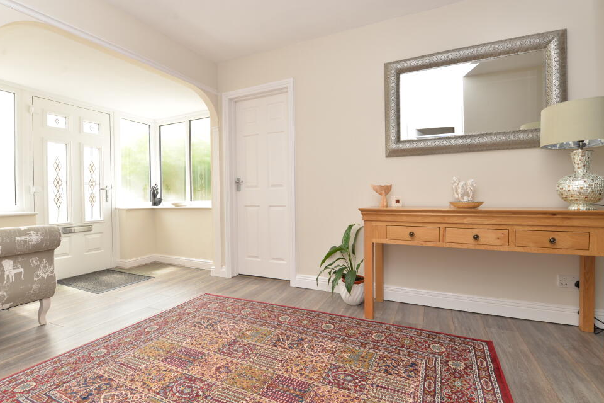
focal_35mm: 16
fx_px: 268
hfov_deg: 96.7
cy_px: 200
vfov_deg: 73.7
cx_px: 316
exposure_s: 1/60
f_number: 7.1
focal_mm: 15
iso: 500
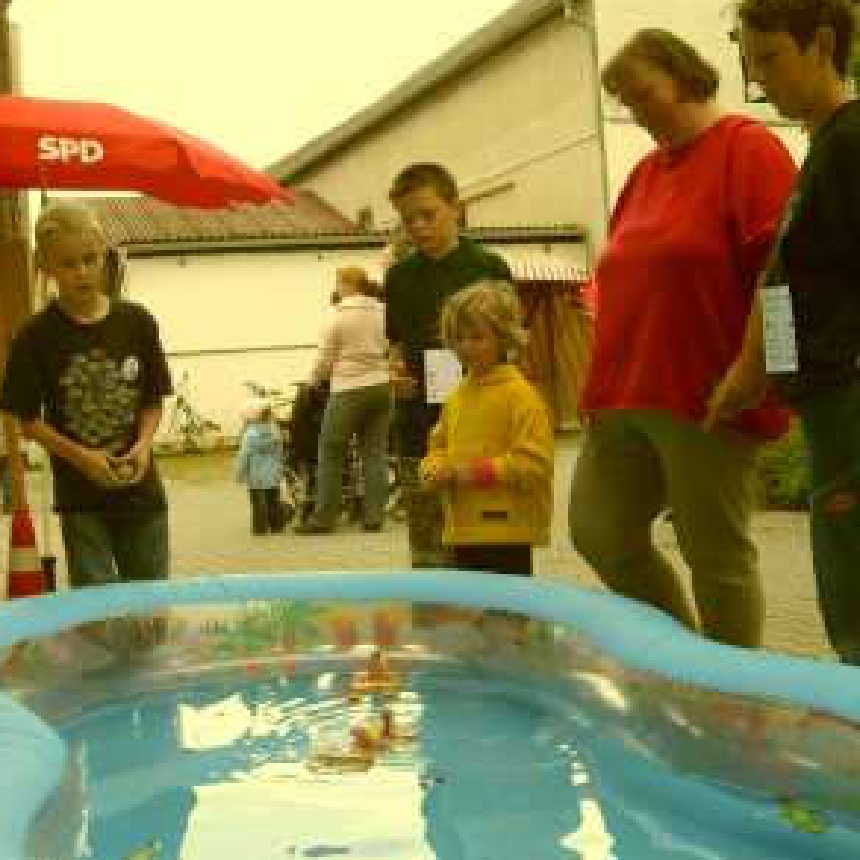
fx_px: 1293
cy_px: 427
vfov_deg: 36.8
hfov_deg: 36.8
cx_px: 459
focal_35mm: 46
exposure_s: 1/250
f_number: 2.8
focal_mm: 7.9
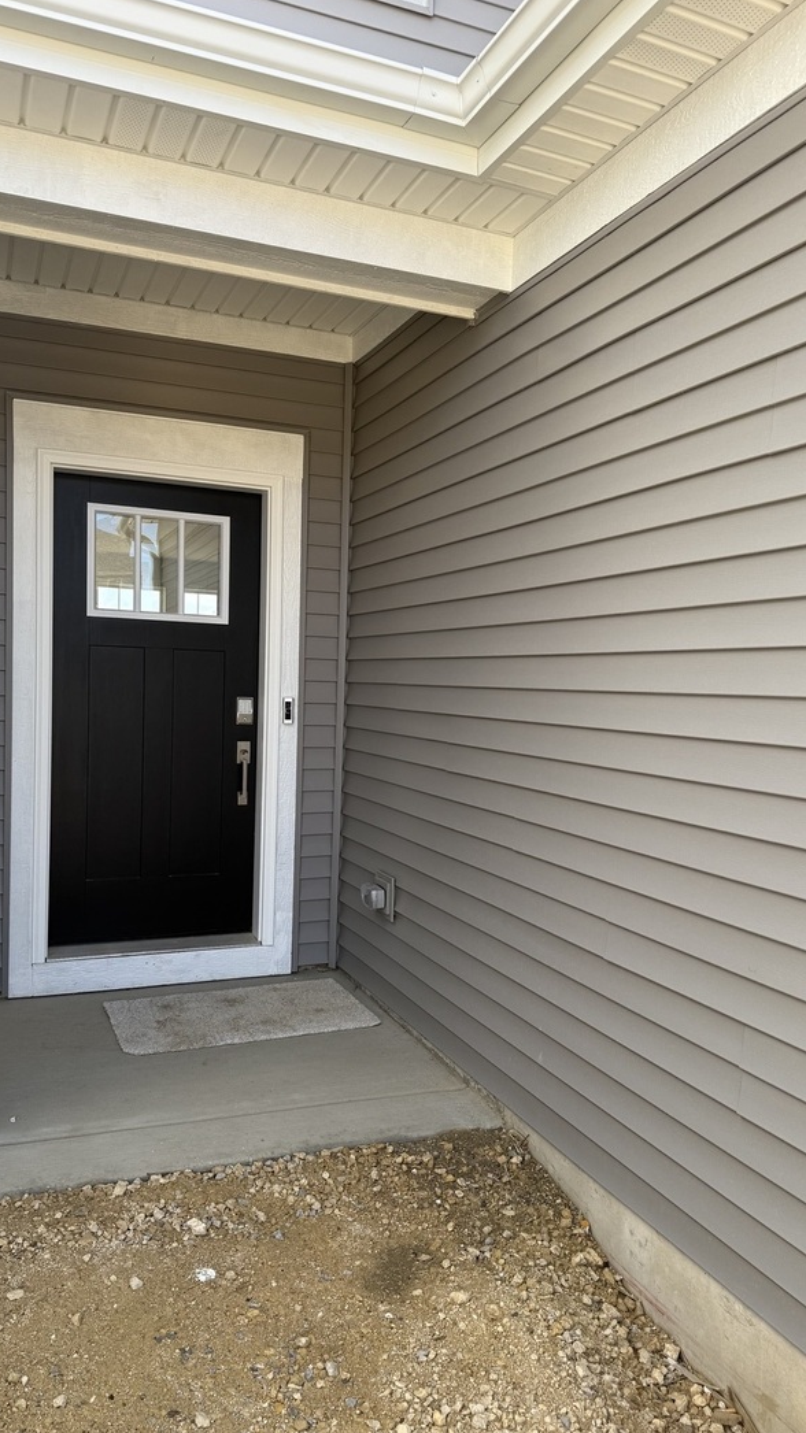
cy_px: 734
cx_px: 398
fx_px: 1026
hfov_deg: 42.9
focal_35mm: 27
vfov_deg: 69.9
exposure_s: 1/683
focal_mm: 6.76
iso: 80
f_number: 1.78
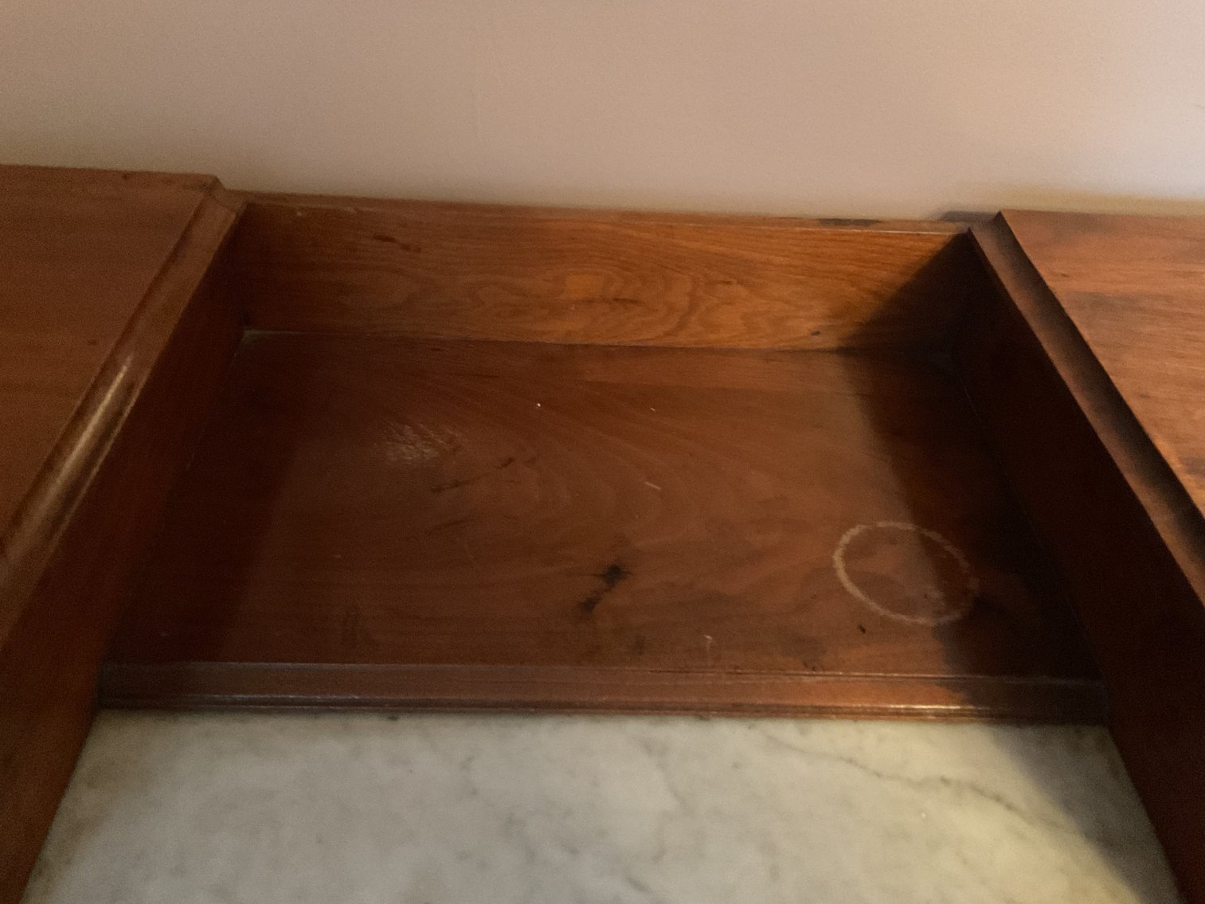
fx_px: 1010
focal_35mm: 29
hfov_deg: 61.7
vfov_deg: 48.2
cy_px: 452
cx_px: 602
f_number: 1.8
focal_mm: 3
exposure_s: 1/20
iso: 500
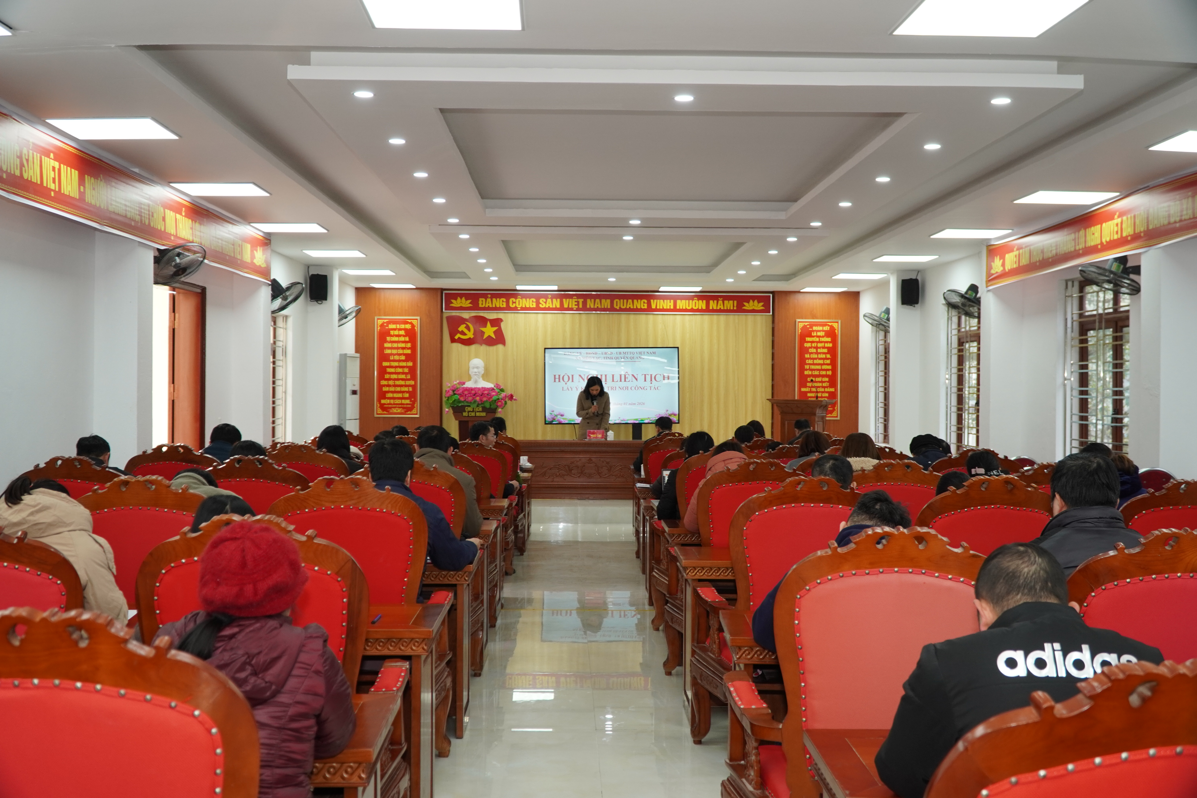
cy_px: 399
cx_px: 598
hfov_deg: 55.1
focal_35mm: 34
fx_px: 1147
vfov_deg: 38.4
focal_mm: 23
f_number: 4
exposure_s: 1/160
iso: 400
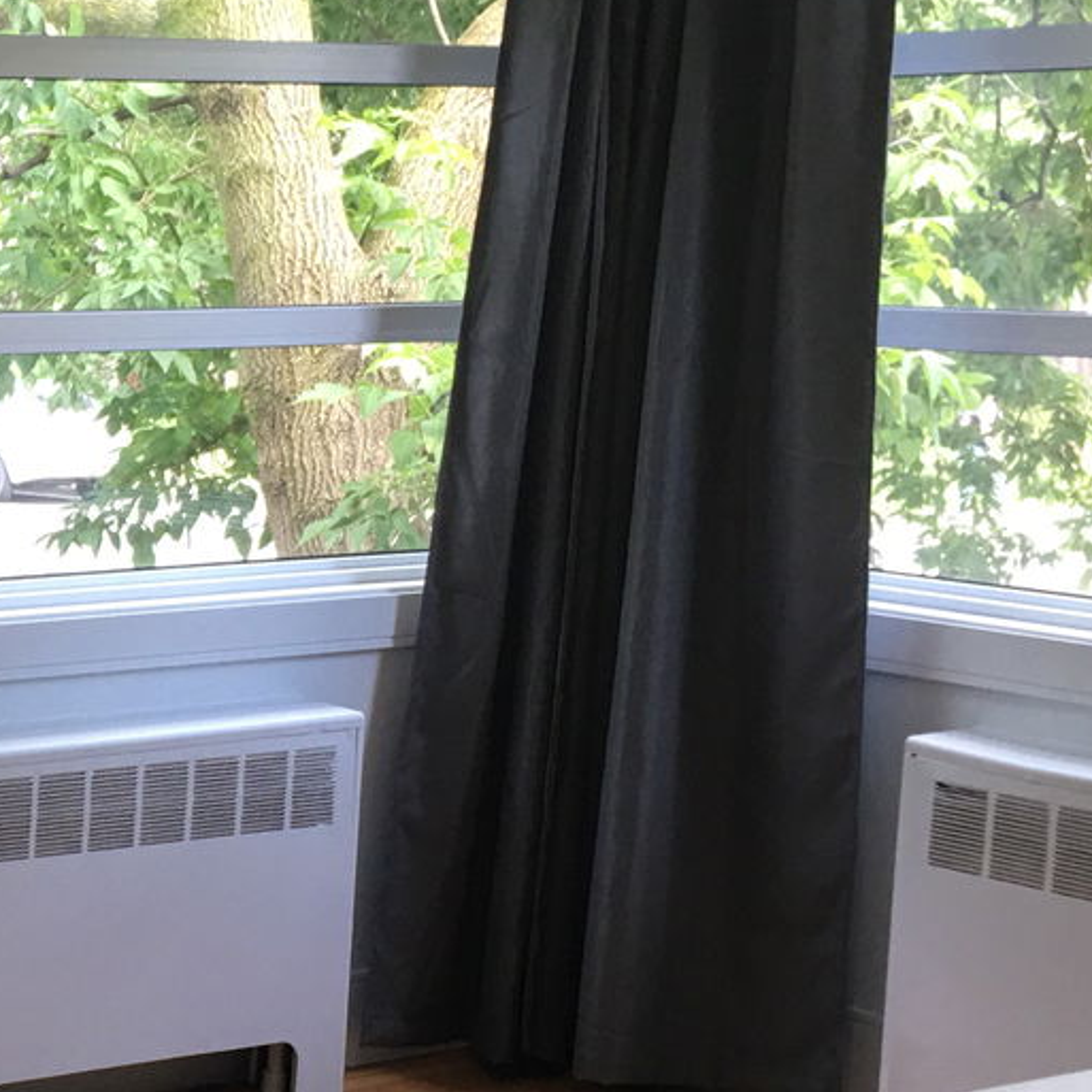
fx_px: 2855
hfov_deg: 19.4
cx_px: -458
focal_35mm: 80
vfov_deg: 21.6
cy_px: 702
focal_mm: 4.15
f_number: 2.2
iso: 25
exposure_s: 1/15
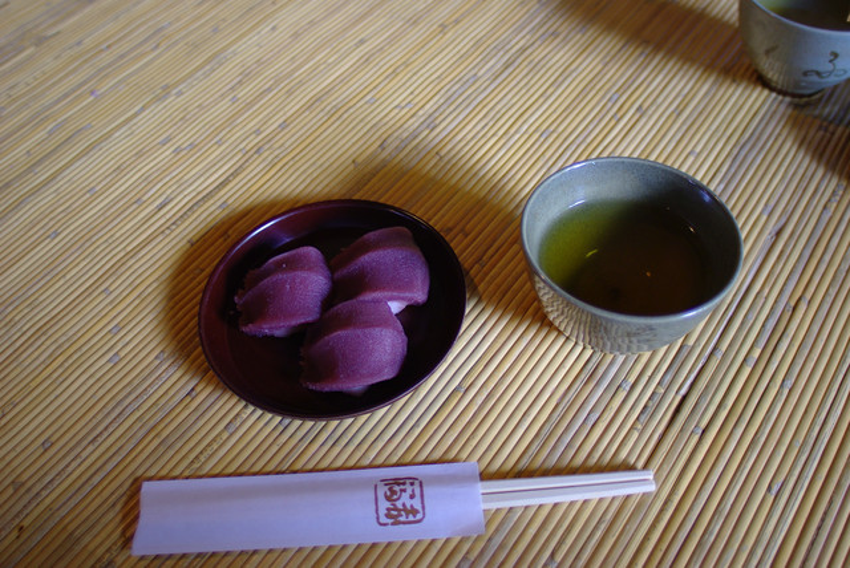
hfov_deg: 61.9
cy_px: 284
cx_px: 425
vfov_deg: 43.7
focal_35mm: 30
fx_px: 709
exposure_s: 1/5
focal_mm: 20
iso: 200
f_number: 2.8
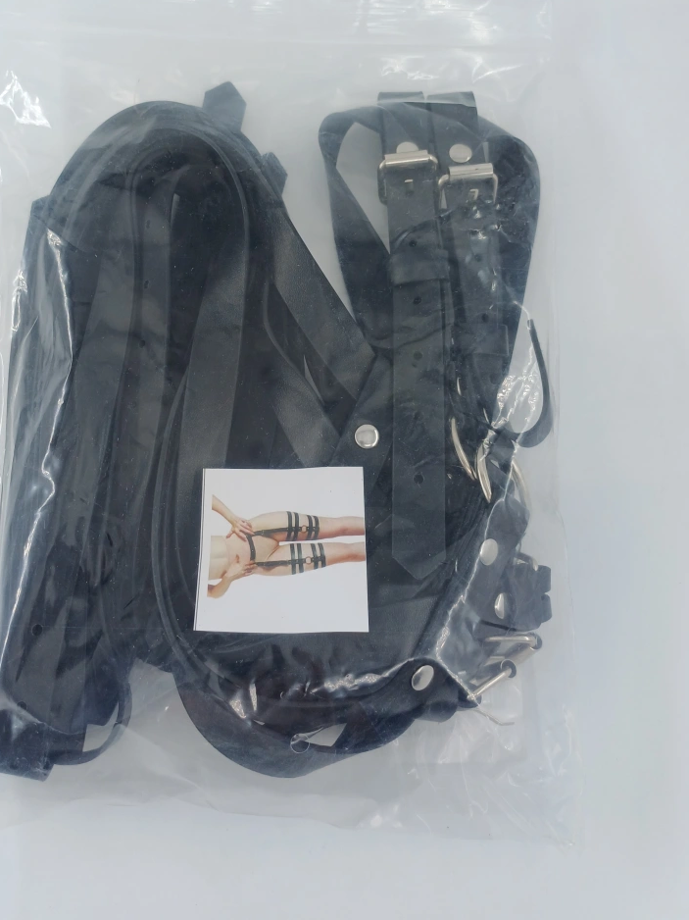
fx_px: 850
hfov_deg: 44.0
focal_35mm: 32
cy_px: 381
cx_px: 283
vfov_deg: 56.5
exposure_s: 1/336
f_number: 1.8
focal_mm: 4.65
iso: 50
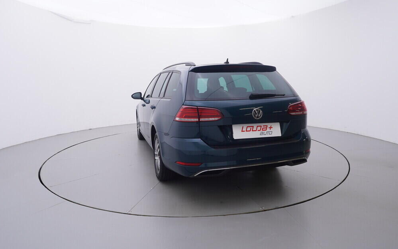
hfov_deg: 75.9
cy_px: 115
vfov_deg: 51.9
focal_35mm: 24
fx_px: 255
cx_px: 194
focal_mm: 15
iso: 200
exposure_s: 1/80
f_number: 5
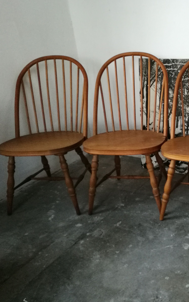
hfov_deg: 30.5
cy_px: 151
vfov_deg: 50.4
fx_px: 321
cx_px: 188
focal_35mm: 39
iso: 320
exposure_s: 1/24
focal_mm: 4.5
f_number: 2.2
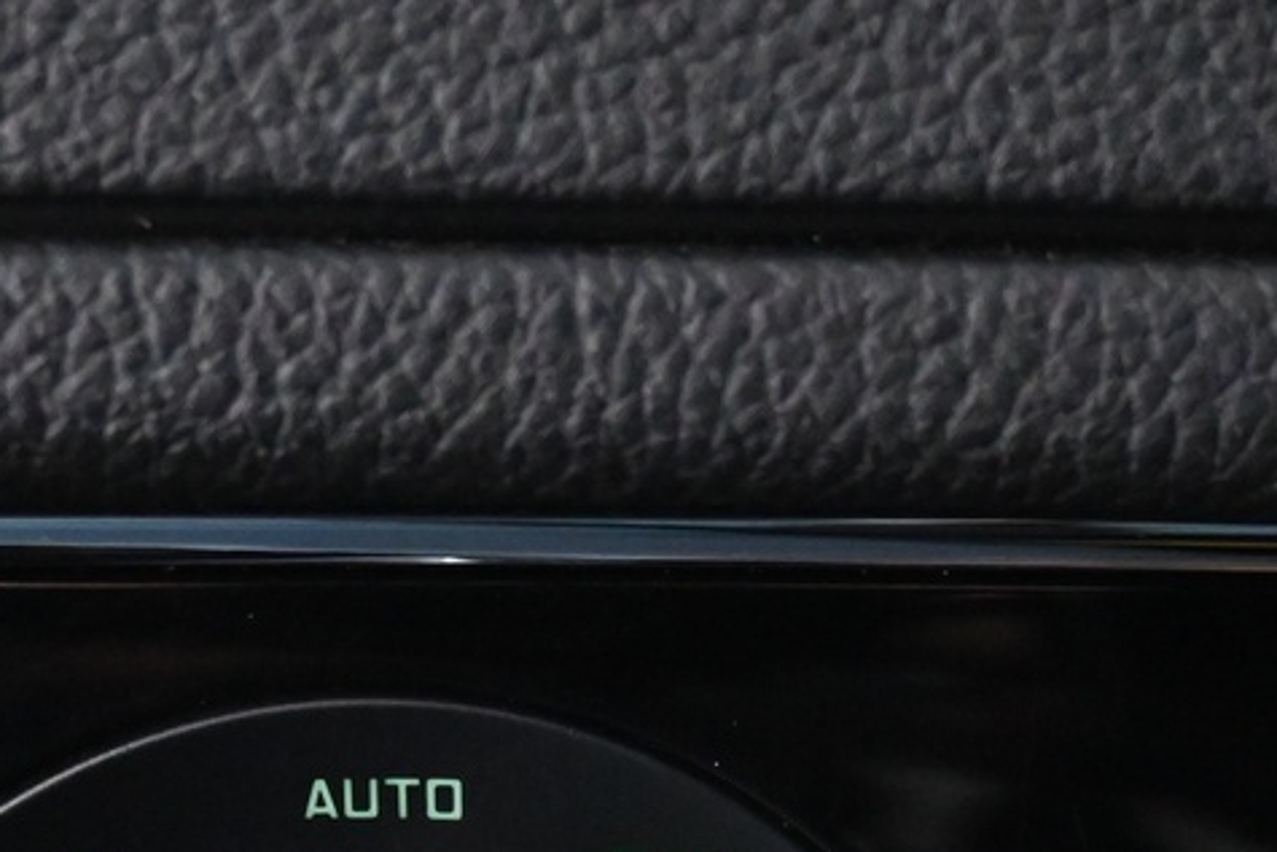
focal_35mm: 136
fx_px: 4810
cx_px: 419
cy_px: 1269
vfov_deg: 9.8
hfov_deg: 15.1
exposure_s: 1/40
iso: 4500
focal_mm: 26.5
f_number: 4.5
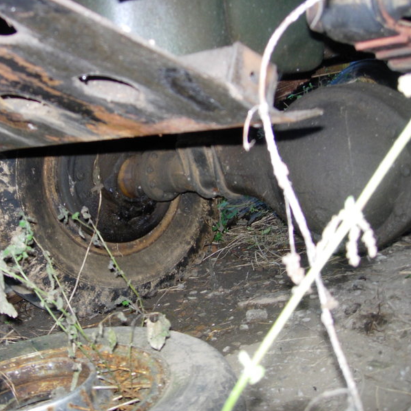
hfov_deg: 37.2
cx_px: 140
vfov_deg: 37.6
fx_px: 604
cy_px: 206
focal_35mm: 45
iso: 79
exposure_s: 1/64
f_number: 2.8
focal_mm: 7.8
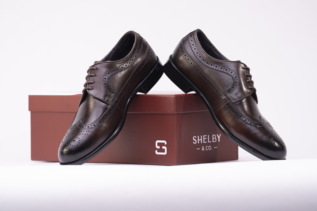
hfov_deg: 10.4
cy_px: 106
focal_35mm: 198
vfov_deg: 6.9
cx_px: 158
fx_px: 1743
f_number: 5
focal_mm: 198
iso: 100
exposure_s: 1/100
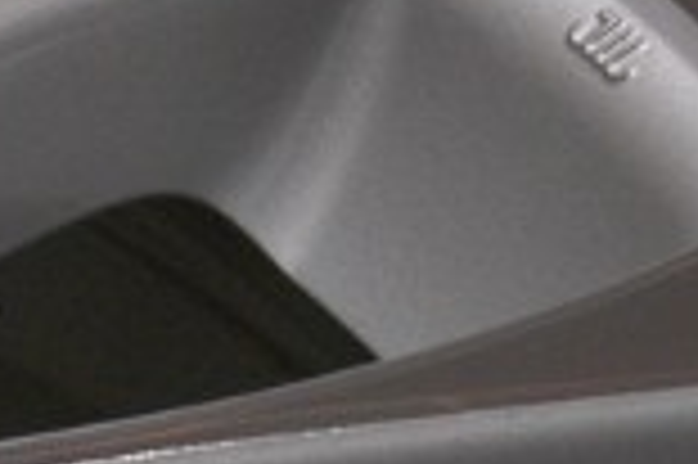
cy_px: 833
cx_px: -1040
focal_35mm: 382
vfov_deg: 3.6
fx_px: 7392
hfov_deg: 5.2
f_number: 4.2
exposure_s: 1/80
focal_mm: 35
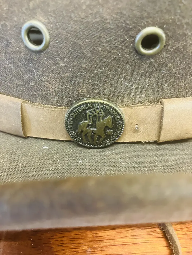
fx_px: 207
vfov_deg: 63.4
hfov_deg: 49.7
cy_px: 128
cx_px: 96
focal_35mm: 28
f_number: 1.8
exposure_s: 1/25
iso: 500
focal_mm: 3.99
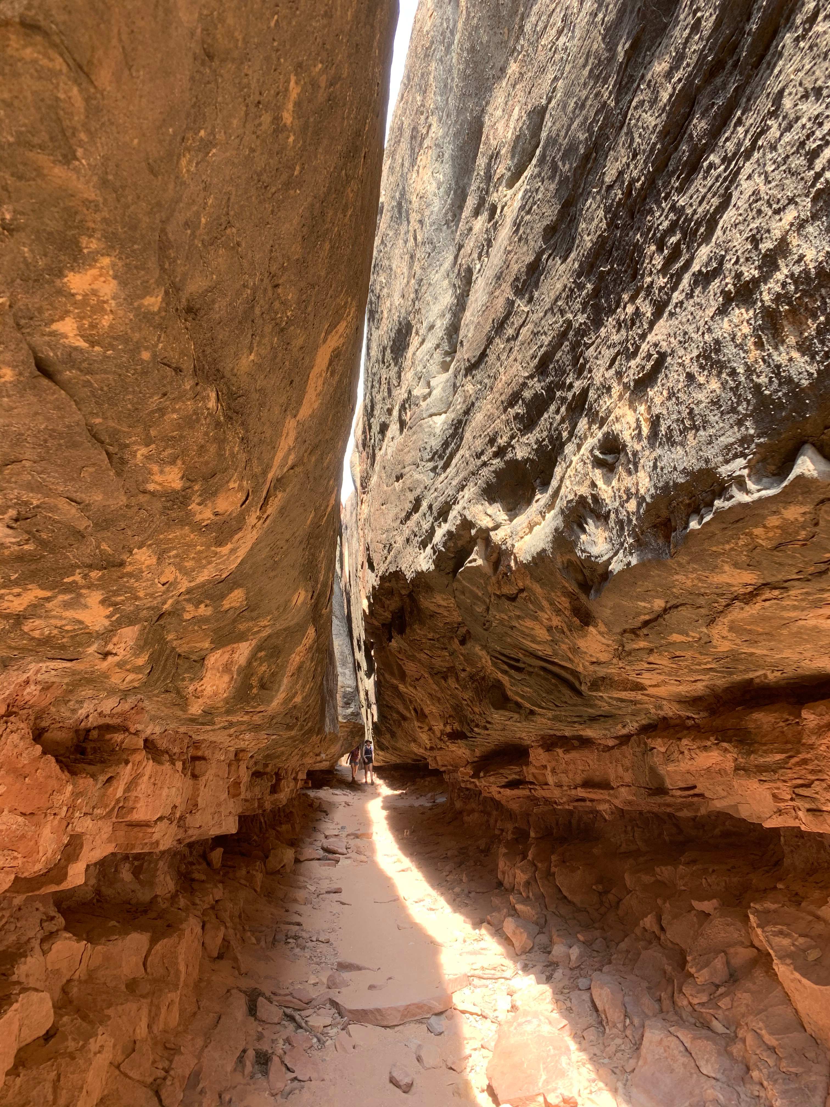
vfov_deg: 67.3
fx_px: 831
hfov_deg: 53.1
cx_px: 415
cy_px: 554
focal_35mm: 26
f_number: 1.8
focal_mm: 4.25
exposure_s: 1/145
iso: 25
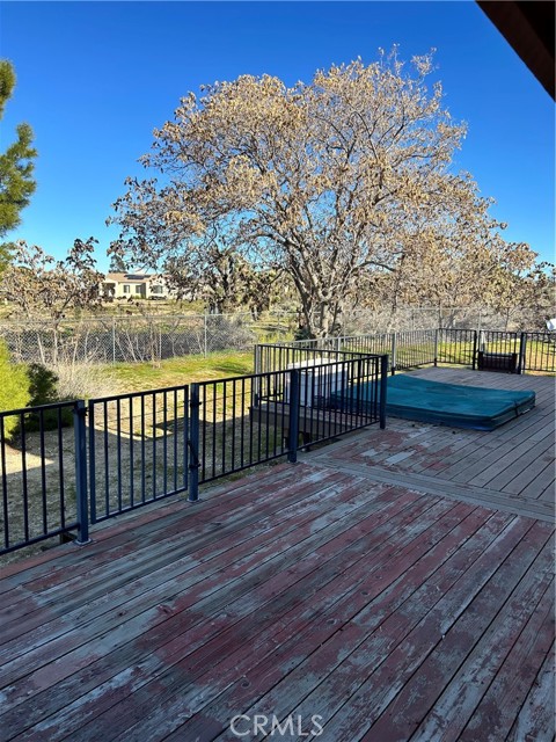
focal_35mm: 26
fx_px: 557
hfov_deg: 53.1
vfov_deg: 67.3
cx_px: 278
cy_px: 371
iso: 50
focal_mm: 5.7
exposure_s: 1/2045
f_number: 1.5
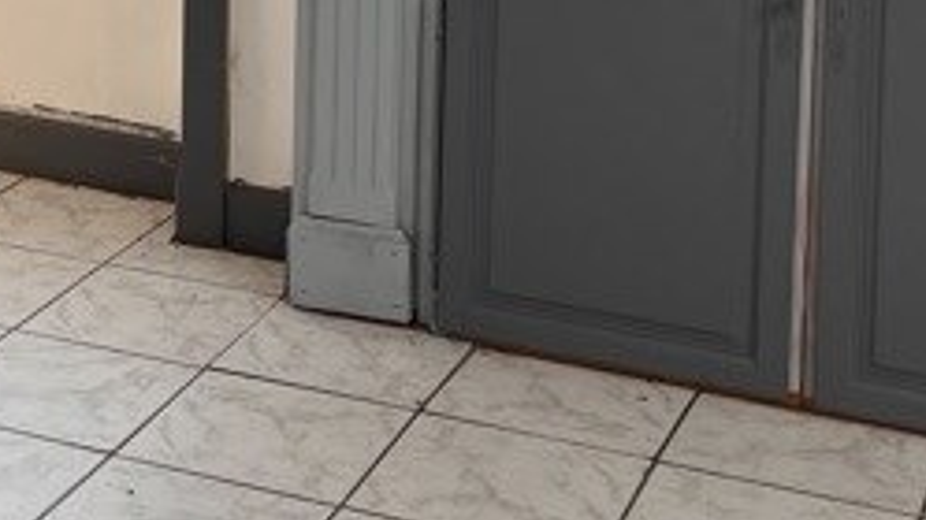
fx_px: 2234
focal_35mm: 91
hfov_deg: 22.3
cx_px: -52
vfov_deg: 12.5
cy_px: -323
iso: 50
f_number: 1.6
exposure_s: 1/316
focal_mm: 5.1
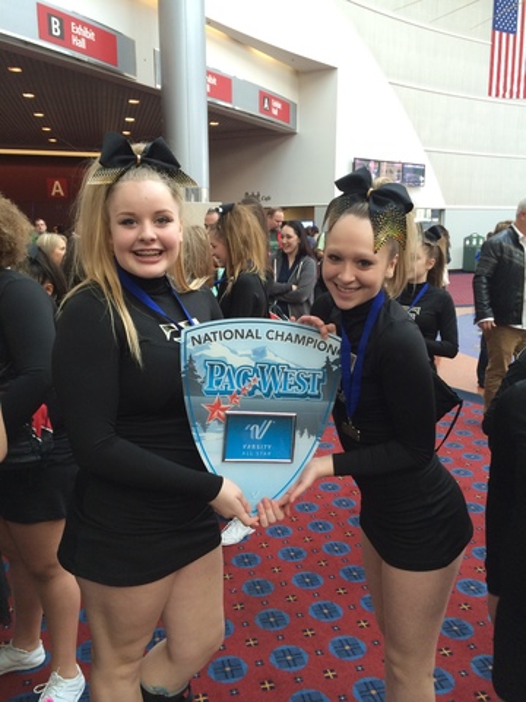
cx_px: 263
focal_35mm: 29
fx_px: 588
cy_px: 351
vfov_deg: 61.7
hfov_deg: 48.2
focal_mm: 4.15
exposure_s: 1/30
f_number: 2.2
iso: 50
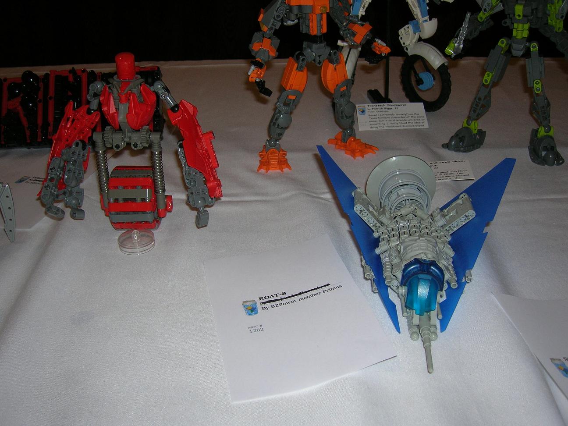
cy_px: 213
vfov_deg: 39.7
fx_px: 591
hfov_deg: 51.4
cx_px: 284
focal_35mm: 36
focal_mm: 6
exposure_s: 1/60.1
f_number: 2.9
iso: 50
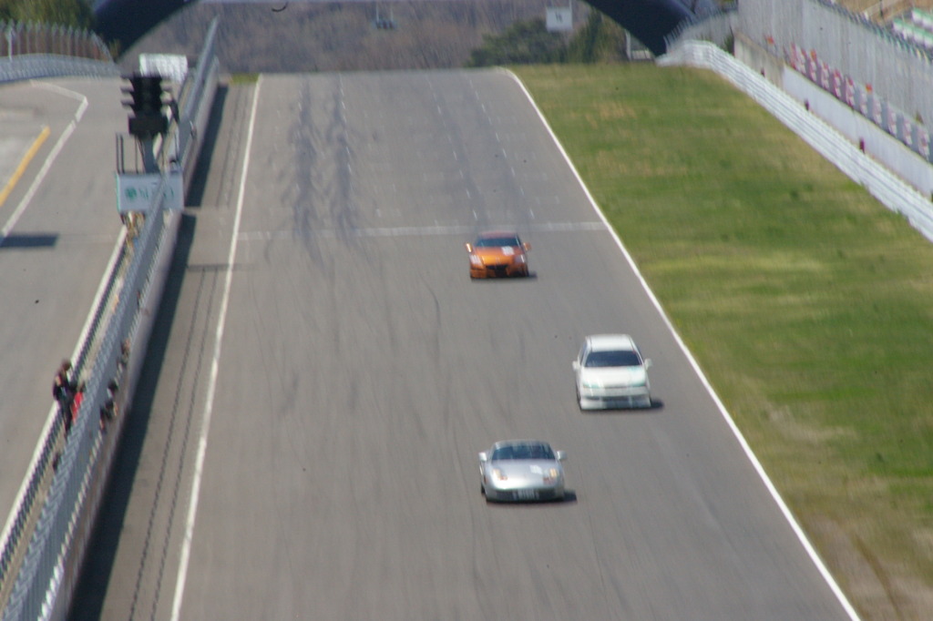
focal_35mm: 375
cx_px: 466
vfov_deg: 3.7
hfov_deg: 5.5
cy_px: 310
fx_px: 9715
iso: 800
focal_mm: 250
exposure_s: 1/125
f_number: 38
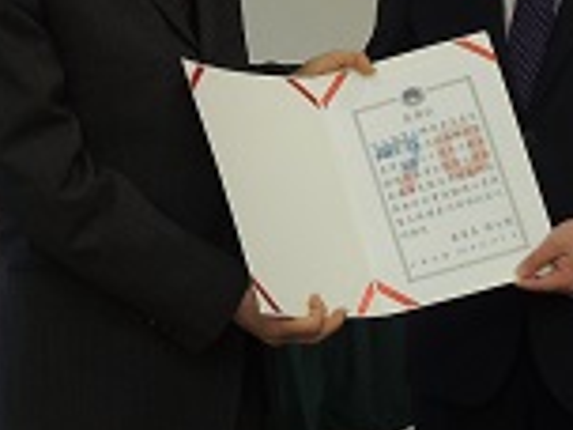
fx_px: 1490
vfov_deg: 16.3
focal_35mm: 90
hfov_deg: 21.8
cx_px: 290
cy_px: 64
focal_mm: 6.2
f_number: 3.3
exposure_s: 1/25
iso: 400
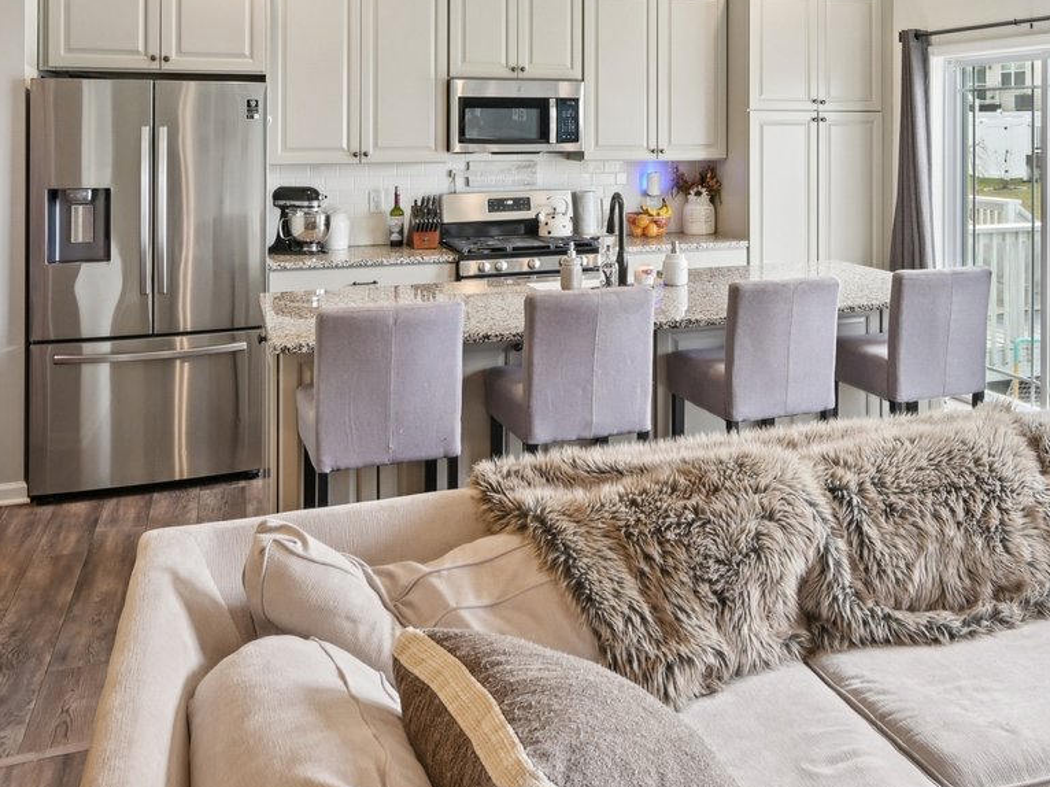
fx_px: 1092
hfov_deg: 50.1
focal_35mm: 36
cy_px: 109
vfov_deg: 37.5
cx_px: 733
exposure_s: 1/15
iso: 280
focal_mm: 14
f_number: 8
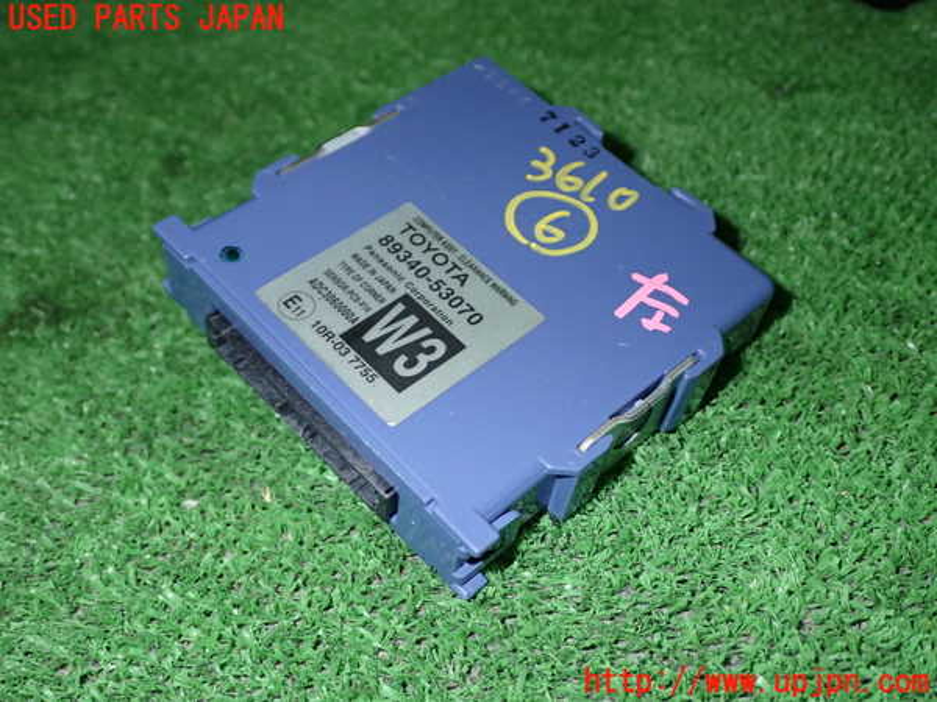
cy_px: 351
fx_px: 1110
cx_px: 468
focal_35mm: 41
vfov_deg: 35.1
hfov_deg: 45.8
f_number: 8
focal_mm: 7.31
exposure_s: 1/40
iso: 320
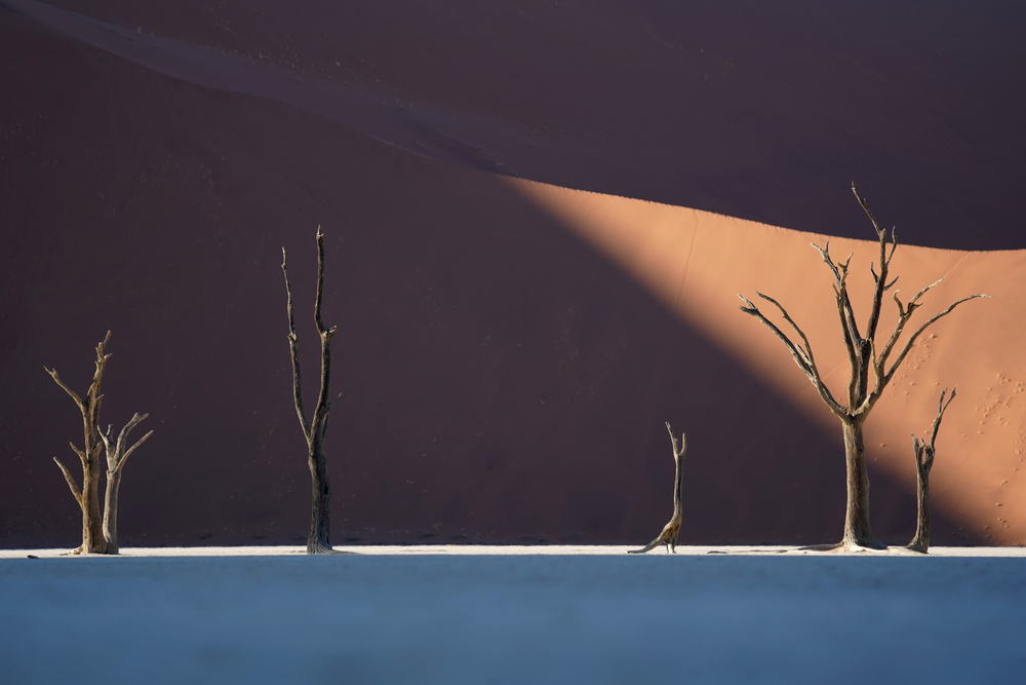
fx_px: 5786
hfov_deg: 10.1
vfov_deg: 6.8
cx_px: 513
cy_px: 342
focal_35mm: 203
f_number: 5.6
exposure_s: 1/1000
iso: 400
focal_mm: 203
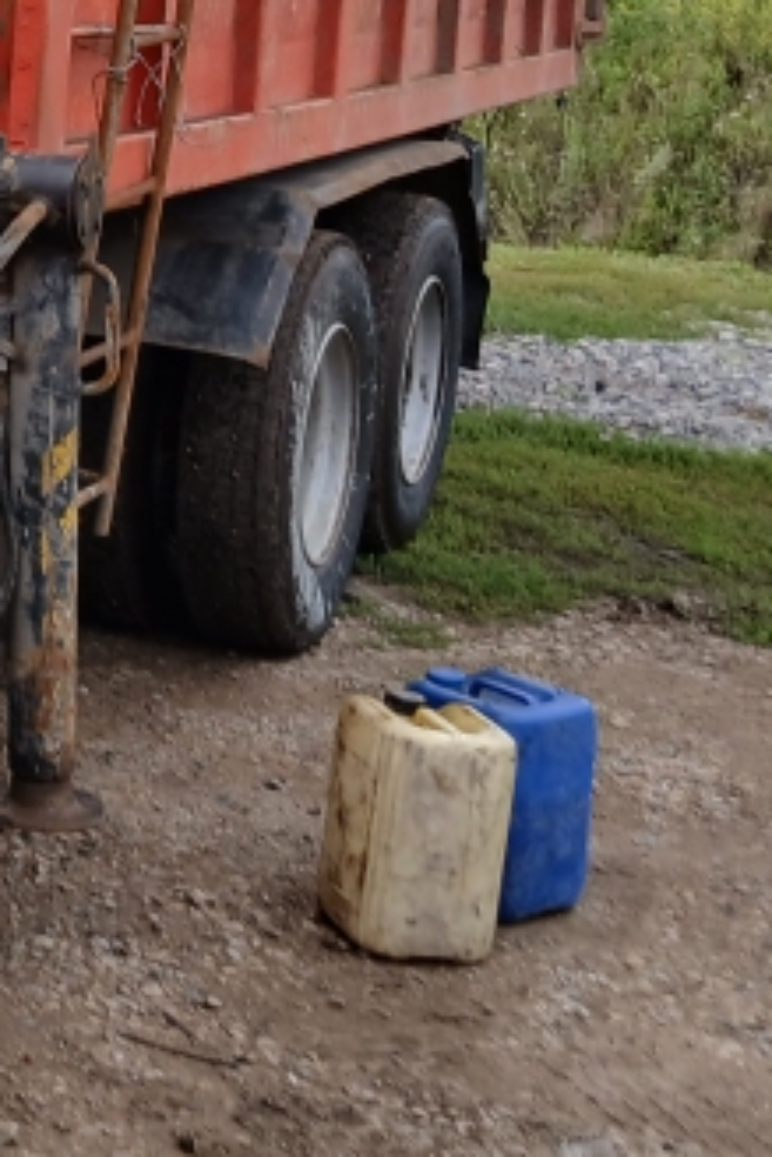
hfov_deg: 14.1
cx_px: -677
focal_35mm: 84
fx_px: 2699
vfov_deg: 23.8
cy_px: 203
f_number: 1.8
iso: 20
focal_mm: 3.98
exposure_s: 1/176
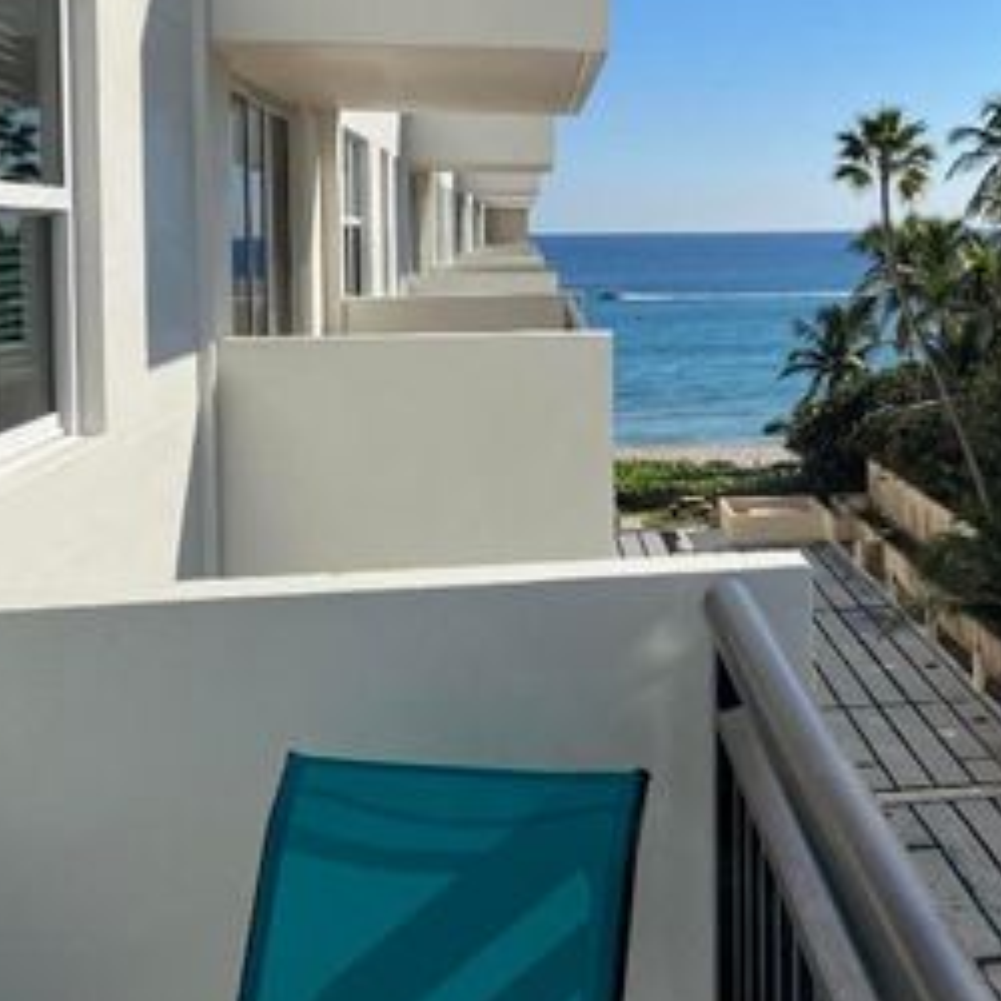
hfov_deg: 35.5
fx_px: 1505
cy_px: 266
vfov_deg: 36.1
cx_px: 809
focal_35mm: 46
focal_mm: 5.1
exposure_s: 1/6494
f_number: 1.6
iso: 50
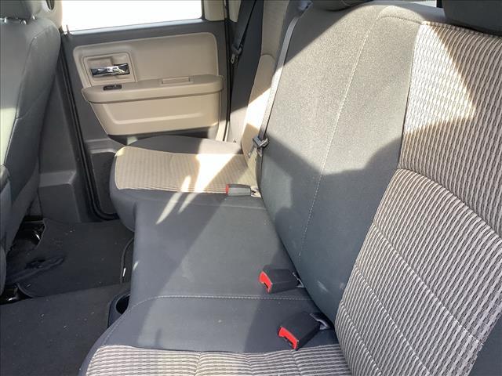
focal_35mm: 31
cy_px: 188
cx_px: 251
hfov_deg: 58.4
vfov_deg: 45.4
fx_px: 450
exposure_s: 1/50
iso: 64
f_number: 2.4
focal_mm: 3.3
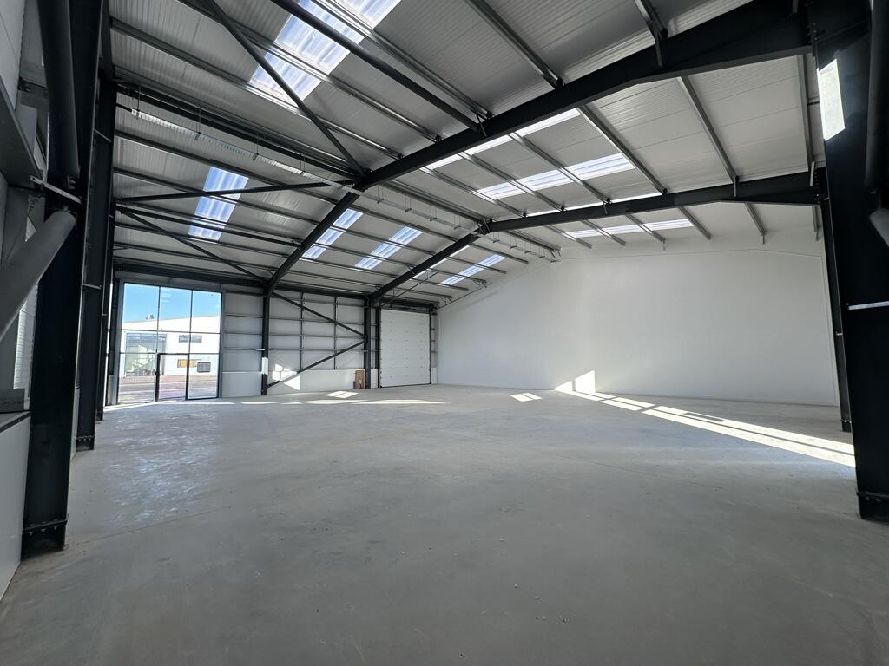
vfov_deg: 85.7
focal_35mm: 14
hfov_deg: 102.1
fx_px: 360
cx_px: 444
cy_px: 333
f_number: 2.2
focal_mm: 2.22
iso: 40
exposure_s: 1/195
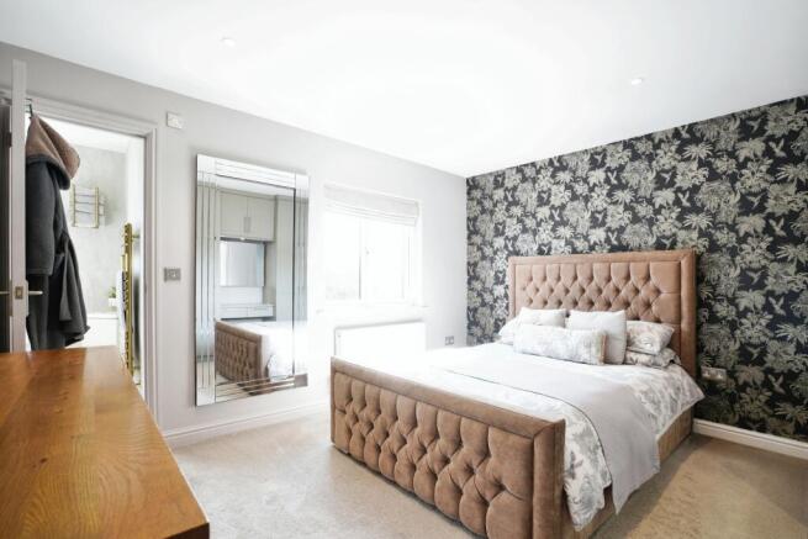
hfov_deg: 96.7
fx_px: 359
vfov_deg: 73.8
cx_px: 404
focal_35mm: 16
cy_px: 270
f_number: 9
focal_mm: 16
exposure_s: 1/30
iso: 800
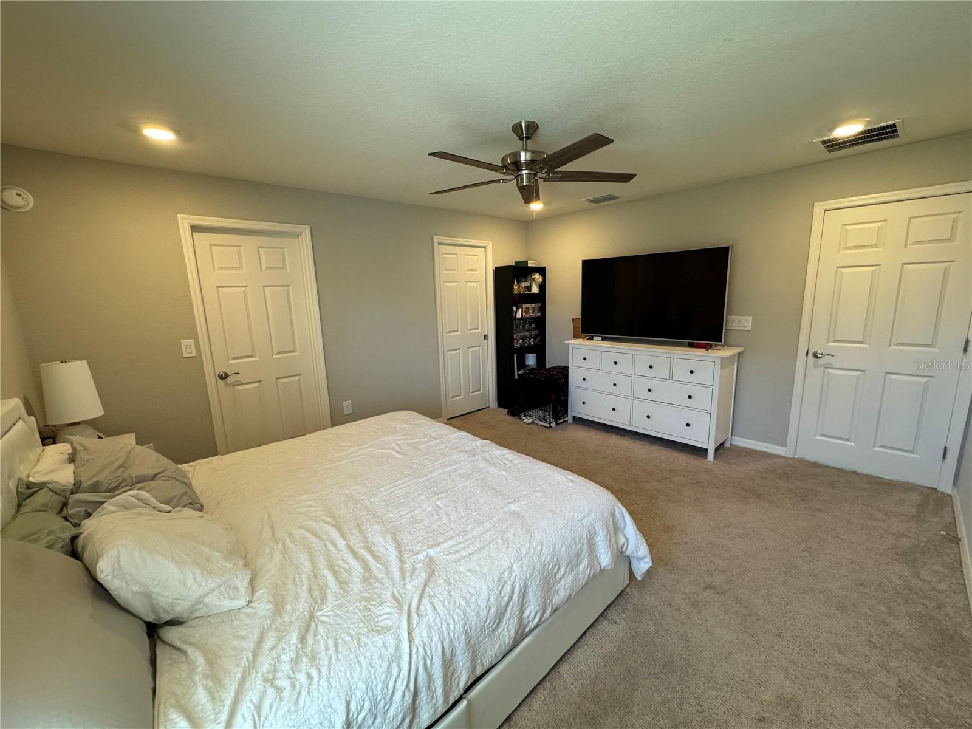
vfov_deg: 85.7
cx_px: 486
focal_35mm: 14
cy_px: 364
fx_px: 393
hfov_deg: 102.1
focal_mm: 2.22
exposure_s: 1/120
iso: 250
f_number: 2.2
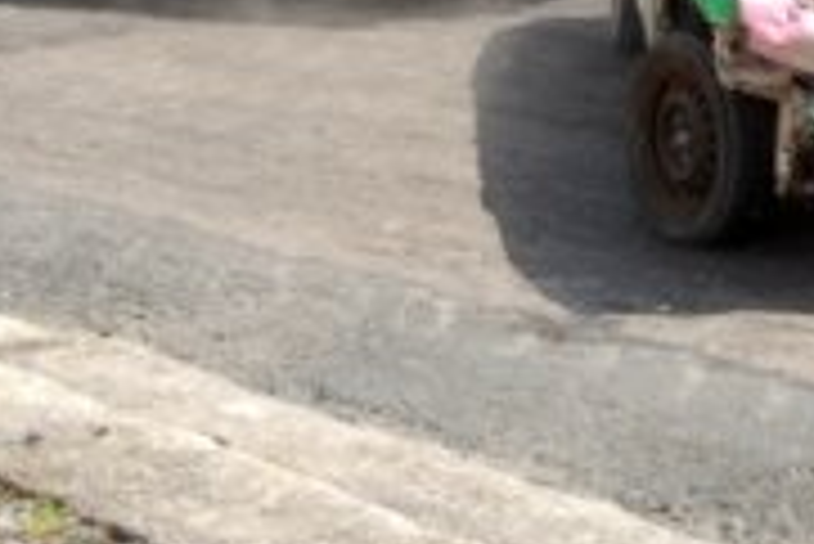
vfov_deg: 7.5
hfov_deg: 11.3
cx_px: 765
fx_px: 4073
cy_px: -337
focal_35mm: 180
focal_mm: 34
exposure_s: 1/1000
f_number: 4.5
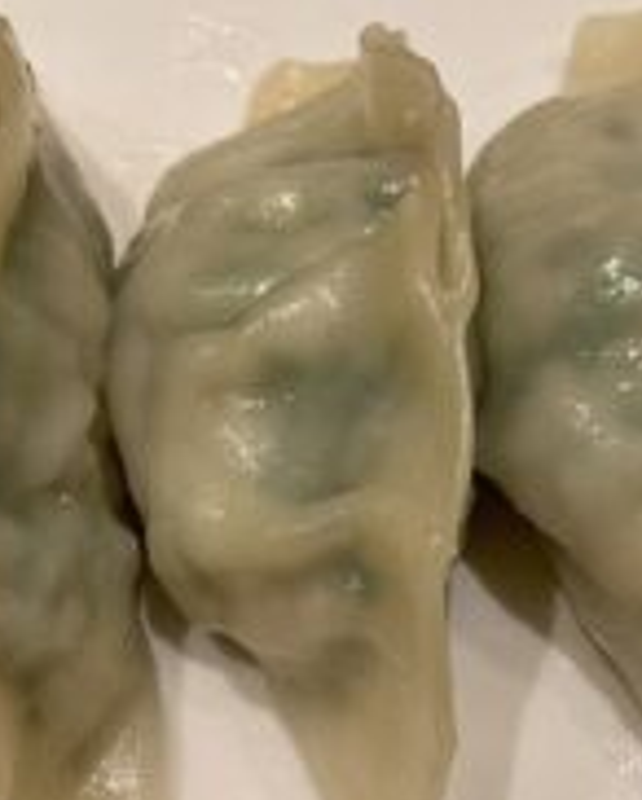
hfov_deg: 25.2
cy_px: 505
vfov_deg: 31.3
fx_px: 1423
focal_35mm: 60
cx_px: 471
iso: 250
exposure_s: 1/50
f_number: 1.8
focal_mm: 3.99
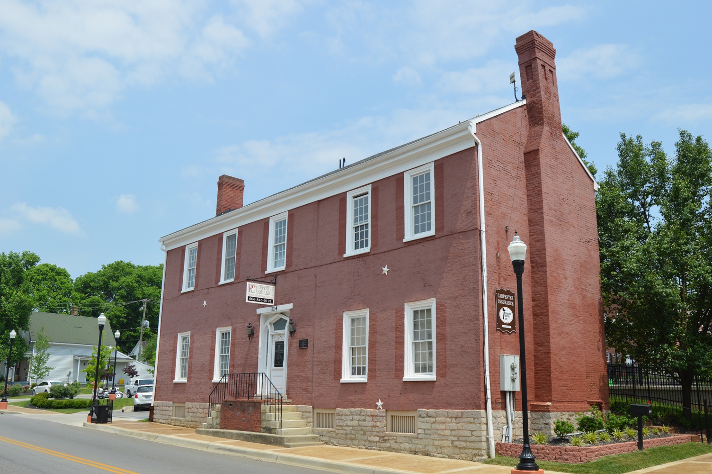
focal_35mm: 30
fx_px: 593
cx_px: 356
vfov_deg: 43.5
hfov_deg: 62.0
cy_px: 237
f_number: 9
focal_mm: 20
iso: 100
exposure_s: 1/320
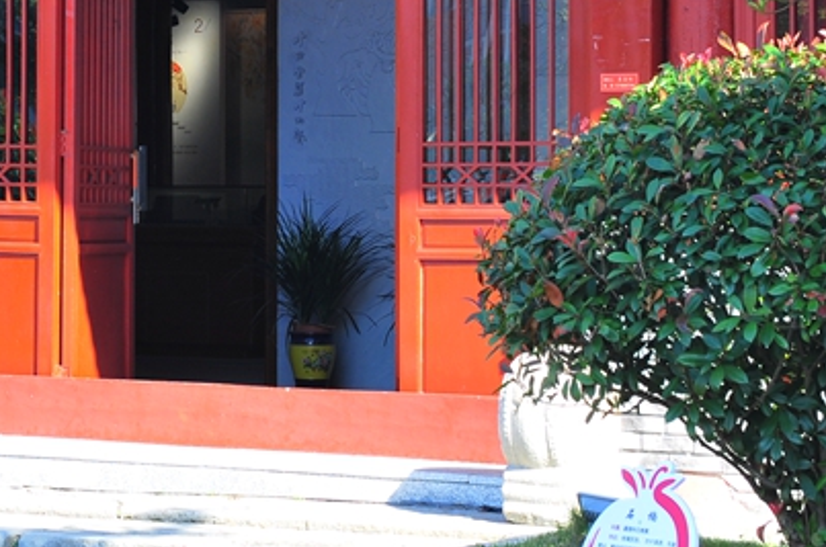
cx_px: 92
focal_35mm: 145
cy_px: 2
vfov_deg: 9.4
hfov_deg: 14.1
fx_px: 3320
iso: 200
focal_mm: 38
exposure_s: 1/60
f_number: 8
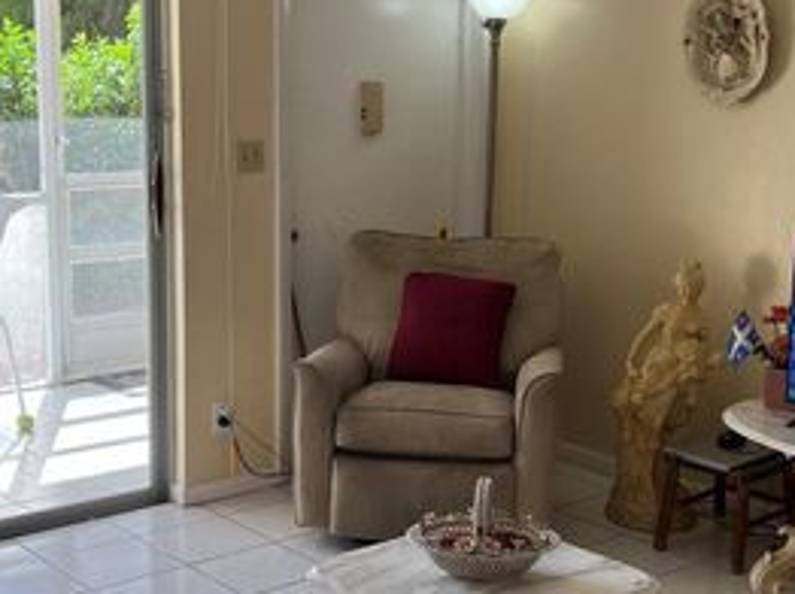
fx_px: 1354
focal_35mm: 59
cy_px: 302
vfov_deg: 24.8
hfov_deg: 32.7
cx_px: 413
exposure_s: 1/187
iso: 40
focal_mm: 5.7
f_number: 1.5
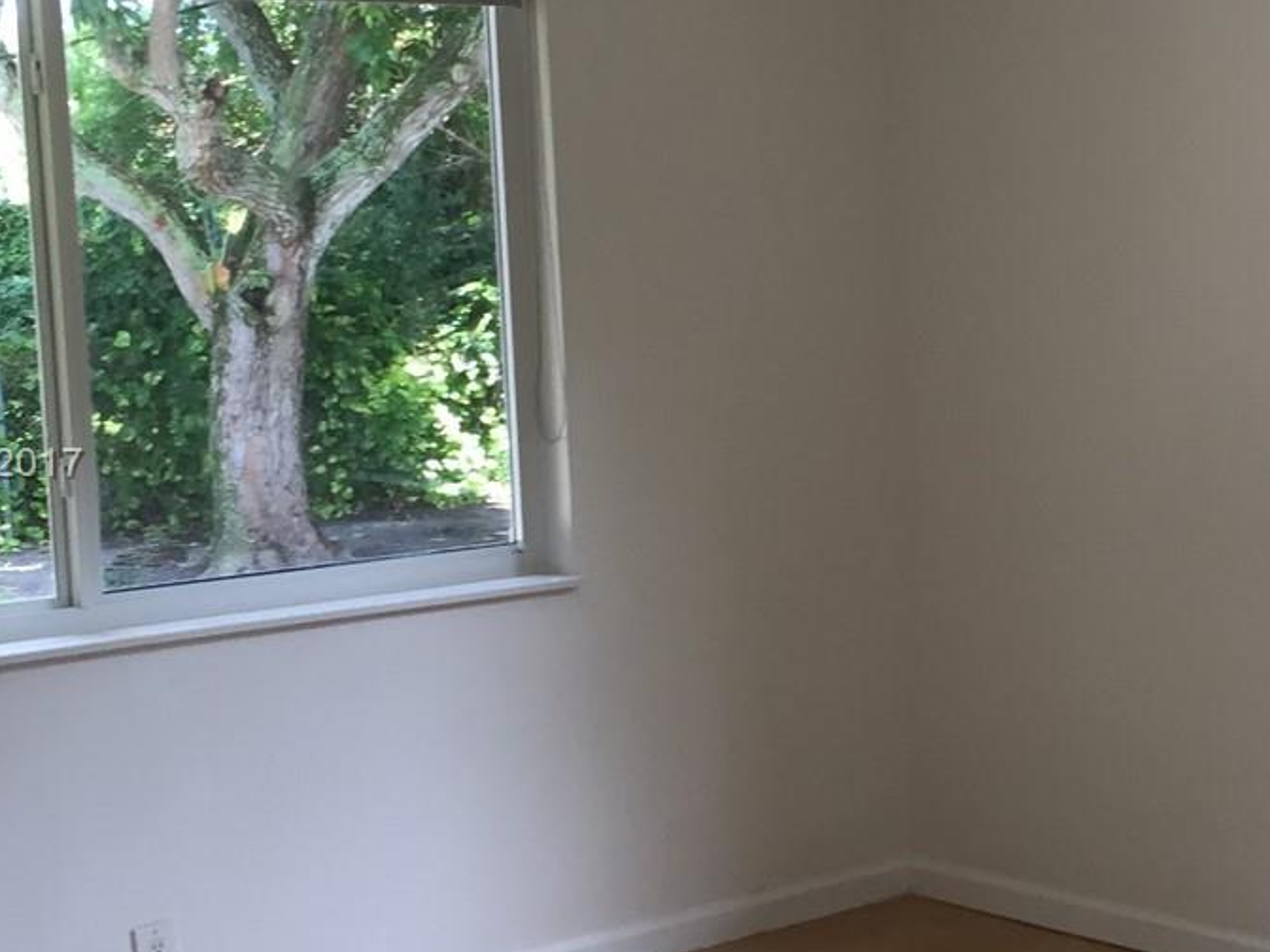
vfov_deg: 21.3
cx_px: 990
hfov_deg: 27.7
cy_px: 467
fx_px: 2531
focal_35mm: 69
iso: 32
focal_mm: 4.15
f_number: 2.2
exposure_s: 1/40
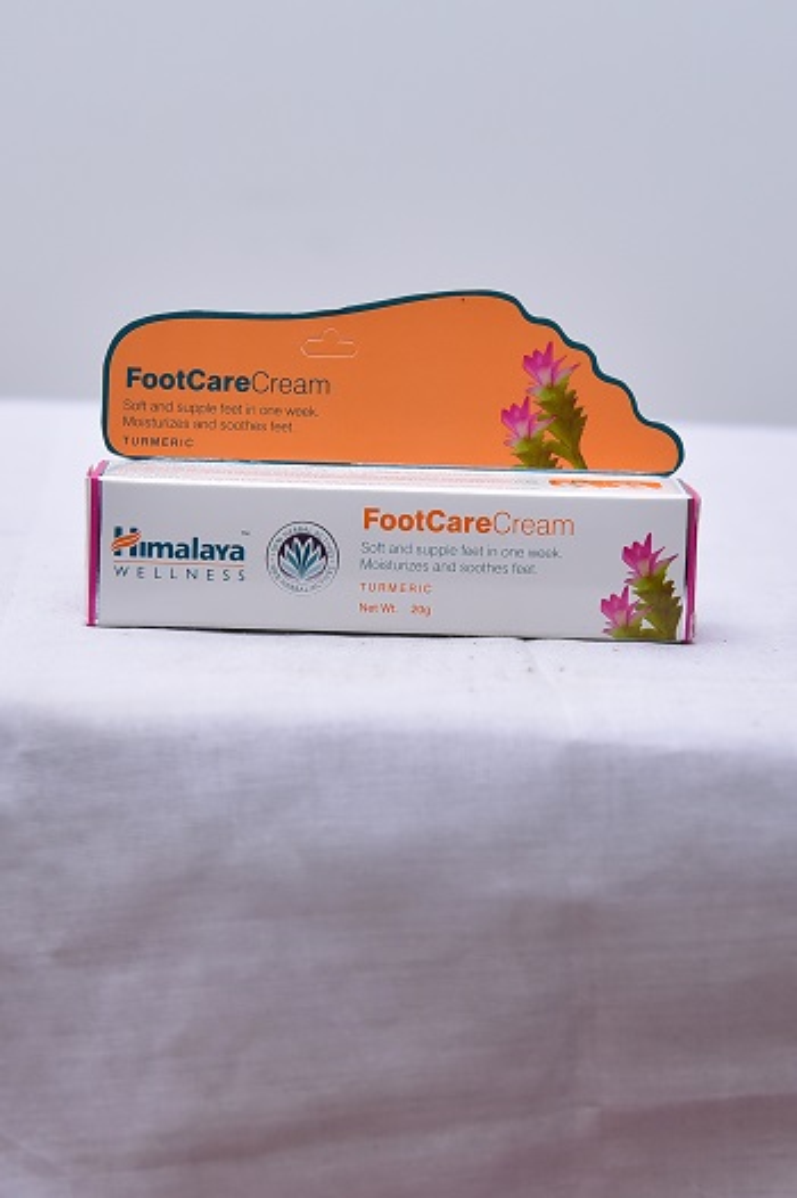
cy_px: 599
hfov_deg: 26.0
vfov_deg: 38.2
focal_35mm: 52
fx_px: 1729
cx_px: 398
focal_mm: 52
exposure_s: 1/160
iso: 1250
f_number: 4
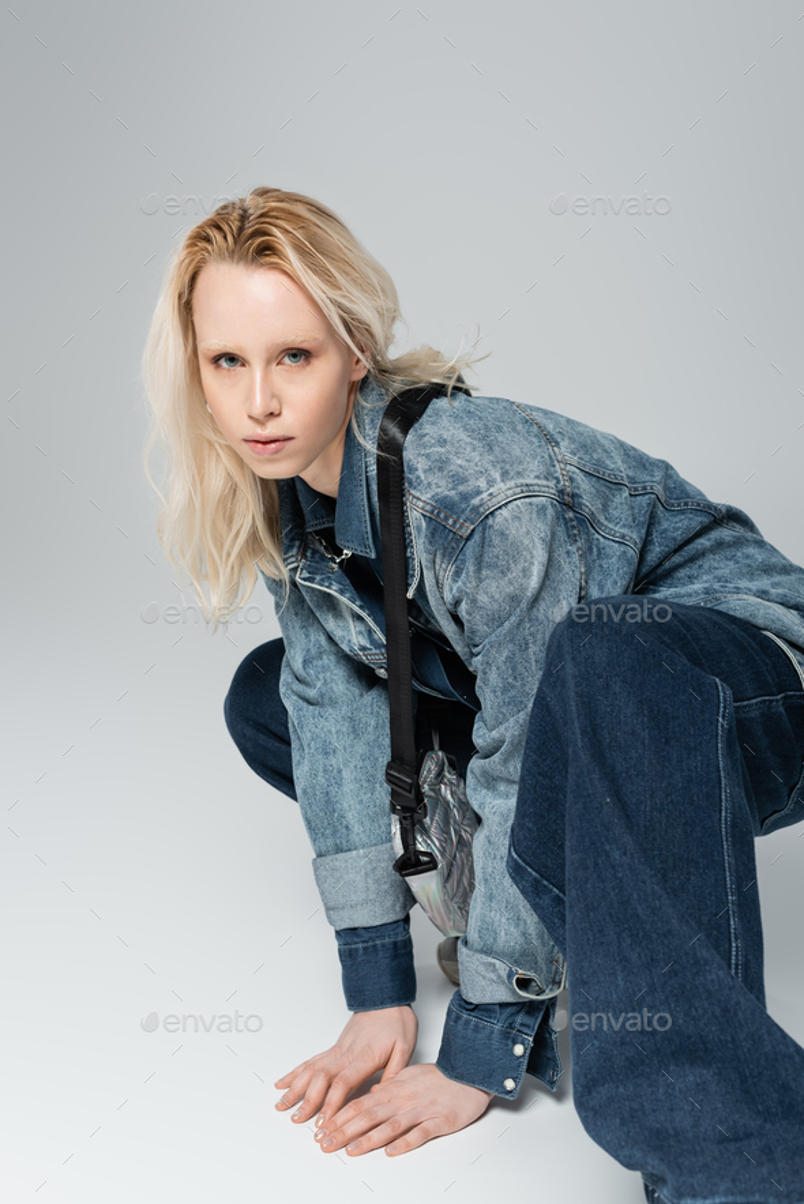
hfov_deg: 27.0
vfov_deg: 39.6
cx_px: 402
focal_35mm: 50
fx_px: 1674
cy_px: 602
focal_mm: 50
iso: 100
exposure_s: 1/200
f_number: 5
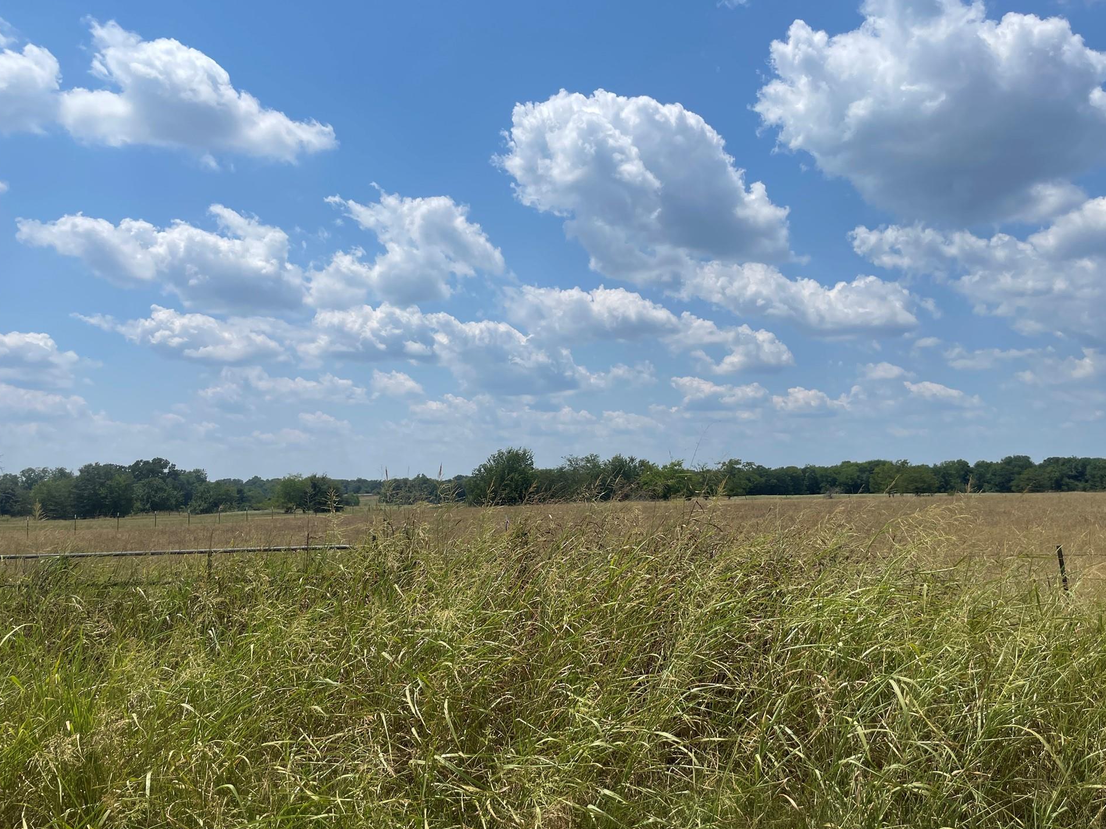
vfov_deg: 49.7
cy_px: 428
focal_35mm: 28
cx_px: 587
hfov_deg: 63.4
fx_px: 895
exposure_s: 1/7813
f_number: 1.6
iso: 32
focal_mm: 4.2
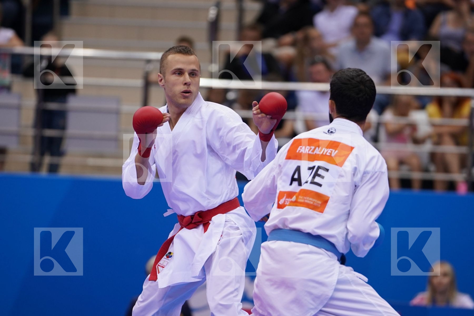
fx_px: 3950
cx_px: 237
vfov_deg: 4.6
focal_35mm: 300
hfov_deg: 6.9
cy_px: 158
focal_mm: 200
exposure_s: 1/1000
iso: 1000
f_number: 2.8
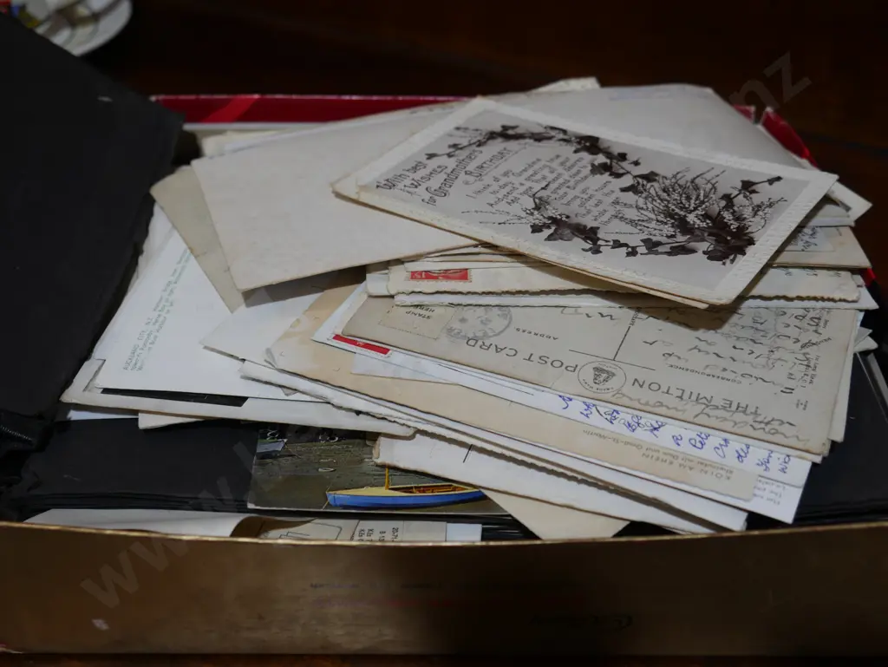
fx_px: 1232
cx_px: 444
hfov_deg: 39.6
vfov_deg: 30.3
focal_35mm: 48
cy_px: 334
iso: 200
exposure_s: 1/60
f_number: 5.2
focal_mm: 24
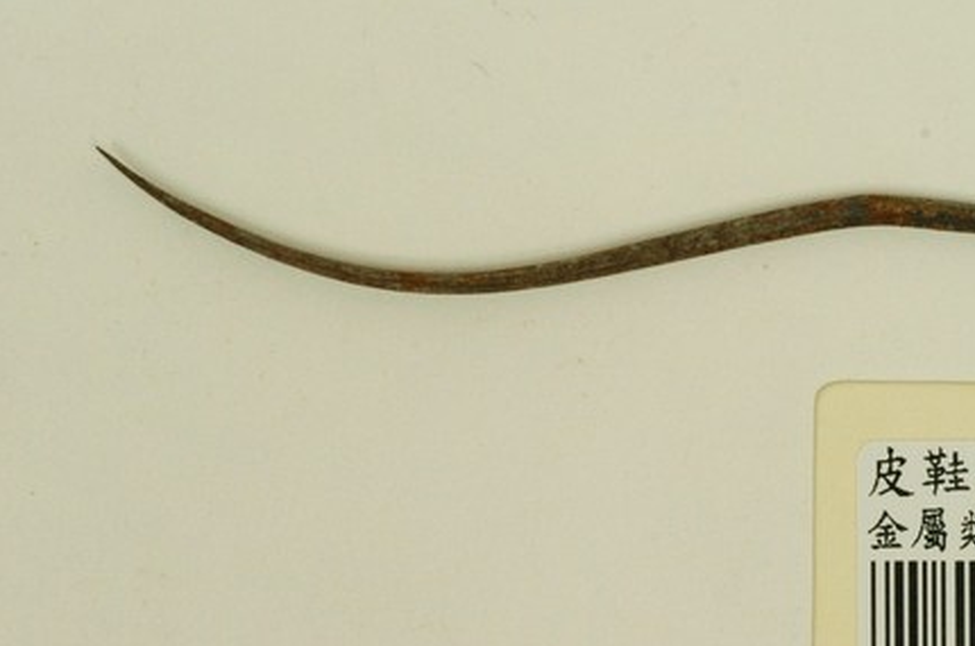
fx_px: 3622
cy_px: 221
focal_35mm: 134
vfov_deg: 10.2
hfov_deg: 15.3
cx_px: 560
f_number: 8
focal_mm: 60
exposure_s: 1/30
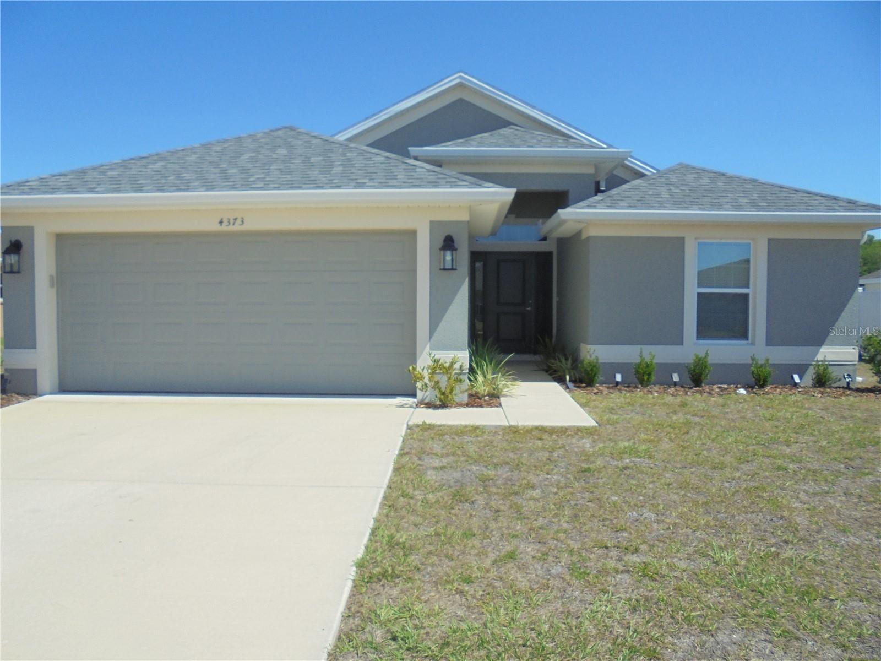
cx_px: 440
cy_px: 330
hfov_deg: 67.3
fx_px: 662
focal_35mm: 26
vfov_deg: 53.1
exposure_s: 1/1000
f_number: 3.5
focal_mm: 4.6
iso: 100
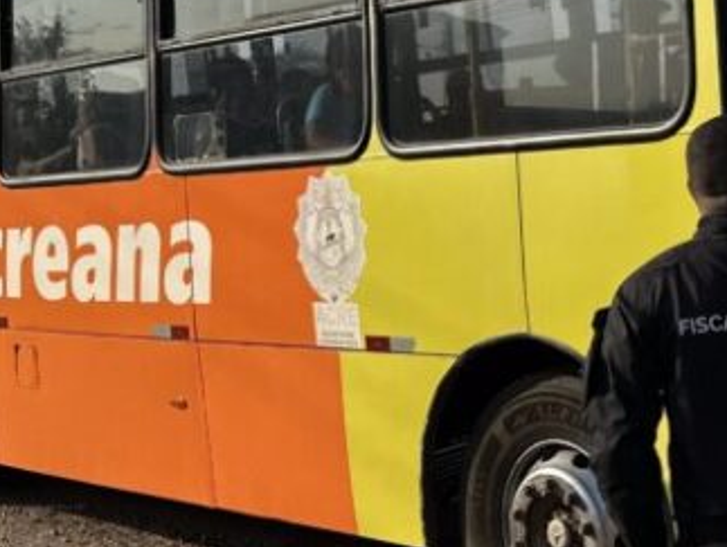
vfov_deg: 19.3
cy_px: 119
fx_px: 1598
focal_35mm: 76
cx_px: 713
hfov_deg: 24.5
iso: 80
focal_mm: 6.86
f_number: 1.78
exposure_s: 1/5525
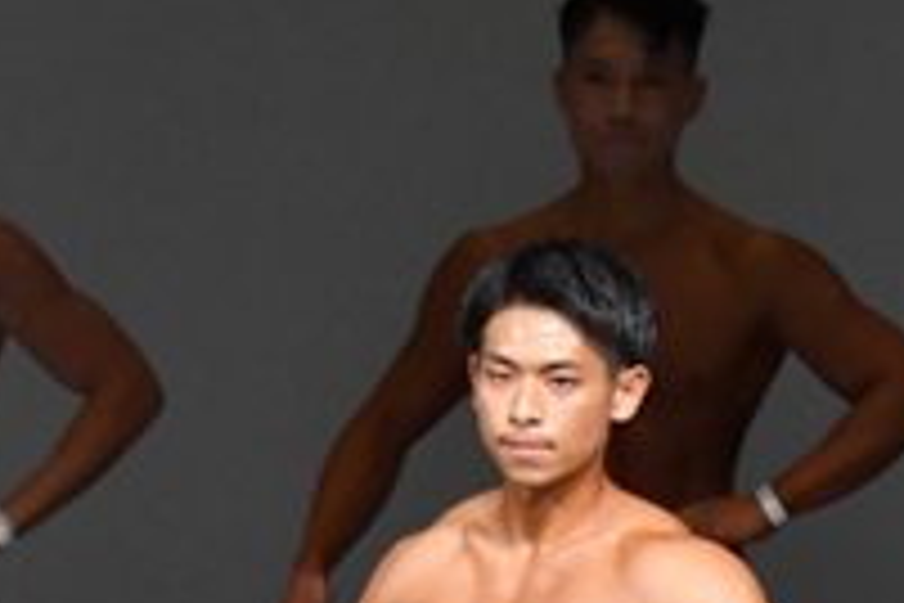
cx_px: 555
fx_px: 26164
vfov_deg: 1.3
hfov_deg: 2.0
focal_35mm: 1042
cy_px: 1076
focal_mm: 180
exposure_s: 1/400
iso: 4000
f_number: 5.6
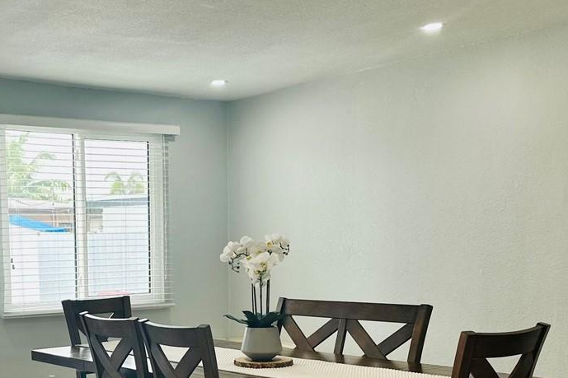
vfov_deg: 22.6
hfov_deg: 33.5
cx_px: 115
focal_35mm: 58
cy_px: 365
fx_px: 915
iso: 80
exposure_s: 1/214
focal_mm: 6.86
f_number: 1.78
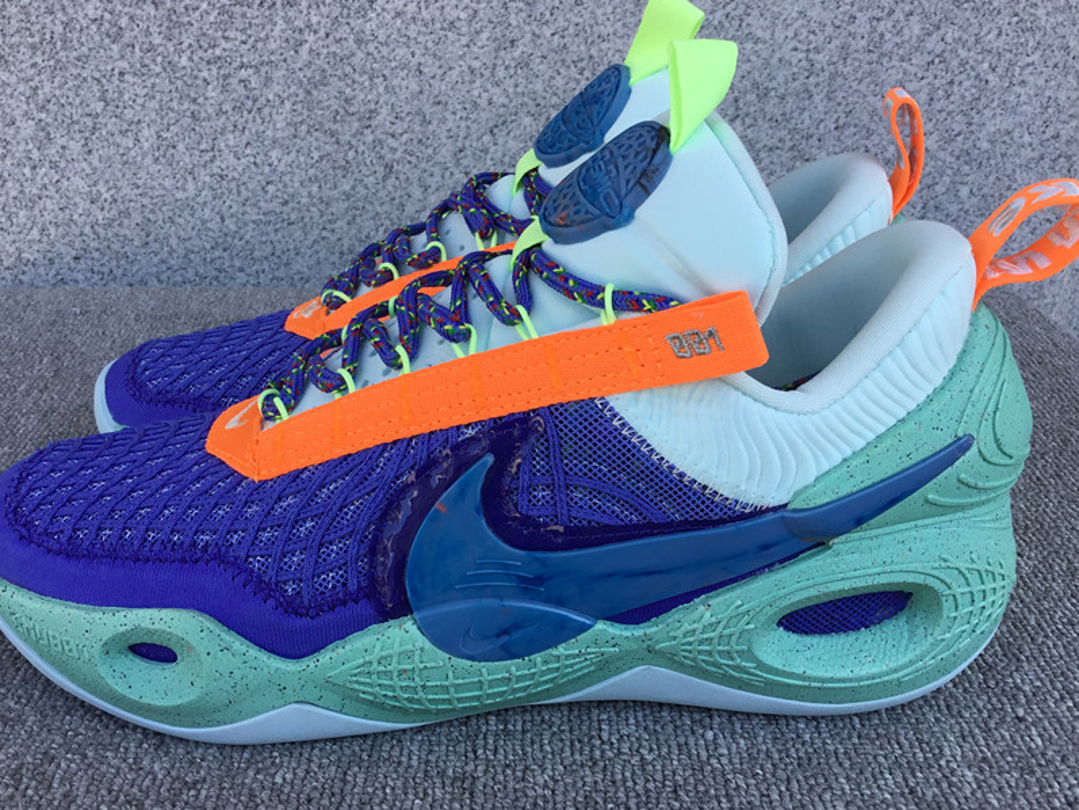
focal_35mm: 35
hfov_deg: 52.6
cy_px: 415
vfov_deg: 40.7
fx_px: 1091
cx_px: 504
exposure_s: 1/260
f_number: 2.4
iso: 25
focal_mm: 3.3
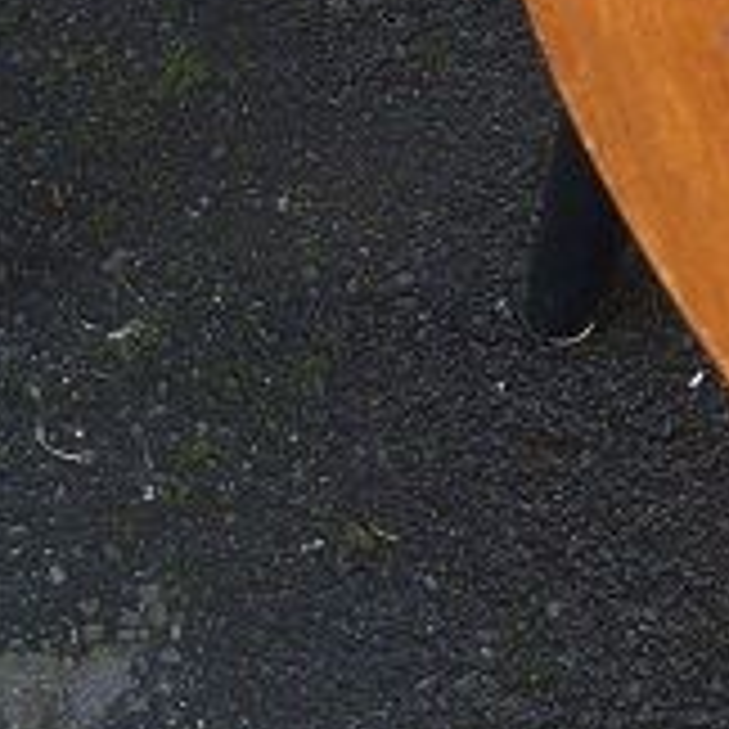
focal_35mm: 155
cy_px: -452
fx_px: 3693
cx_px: 1343
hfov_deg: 10.5
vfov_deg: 10.8
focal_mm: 20
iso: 400
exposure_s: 1/60
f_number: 5.6
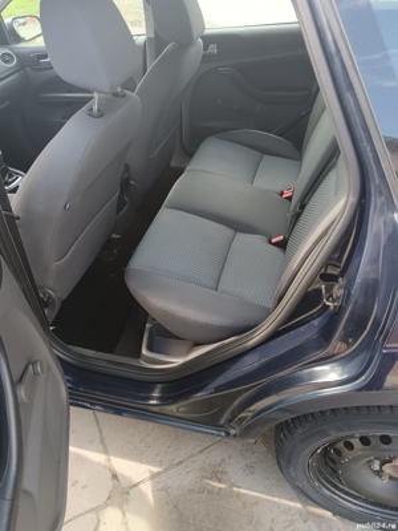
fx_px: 414
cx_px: 199
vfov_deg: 65.3
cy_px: 266
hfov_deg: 51.4
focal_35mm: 27
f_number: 1.9
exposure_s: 1/100
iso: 298
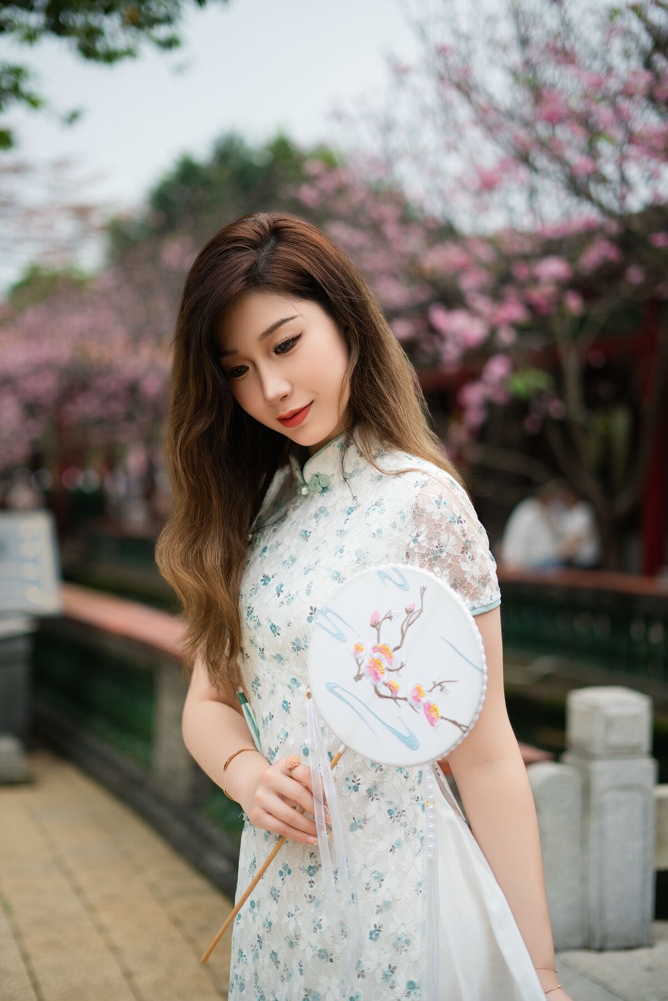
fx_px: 1391
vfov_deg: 39.6
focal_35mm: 50
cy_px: 500
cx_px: 334
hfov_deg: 27.0
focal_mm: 50
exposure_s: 1/320
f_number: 1.8
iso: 100
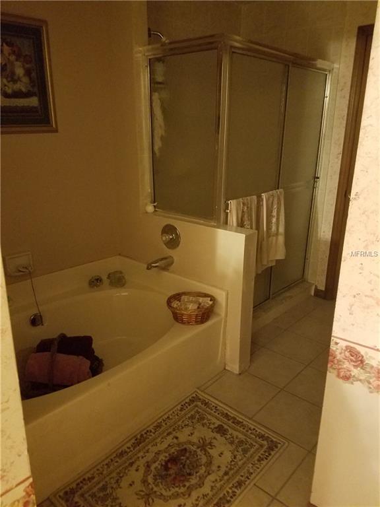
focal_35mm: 26
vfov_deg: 67.3
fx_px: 381
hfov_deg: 53.1
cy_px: 254
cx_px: 190
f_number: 1.7
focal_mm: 4.2
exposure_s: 1/10
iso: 640
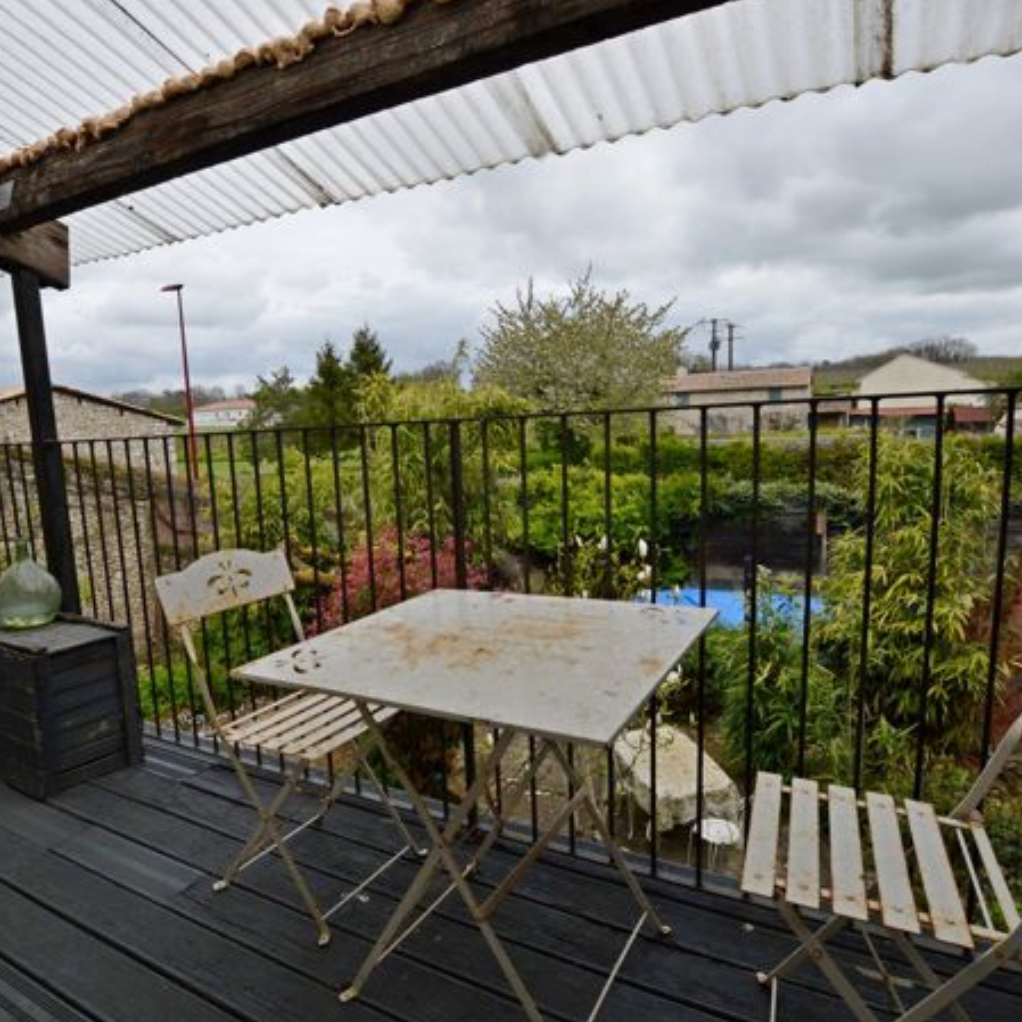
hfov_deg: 74.5
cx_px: 445
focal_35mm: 20
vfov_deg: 74.8
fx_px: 668
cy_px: 526
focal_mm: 10
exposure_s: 1/200
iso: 100
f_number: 7.1
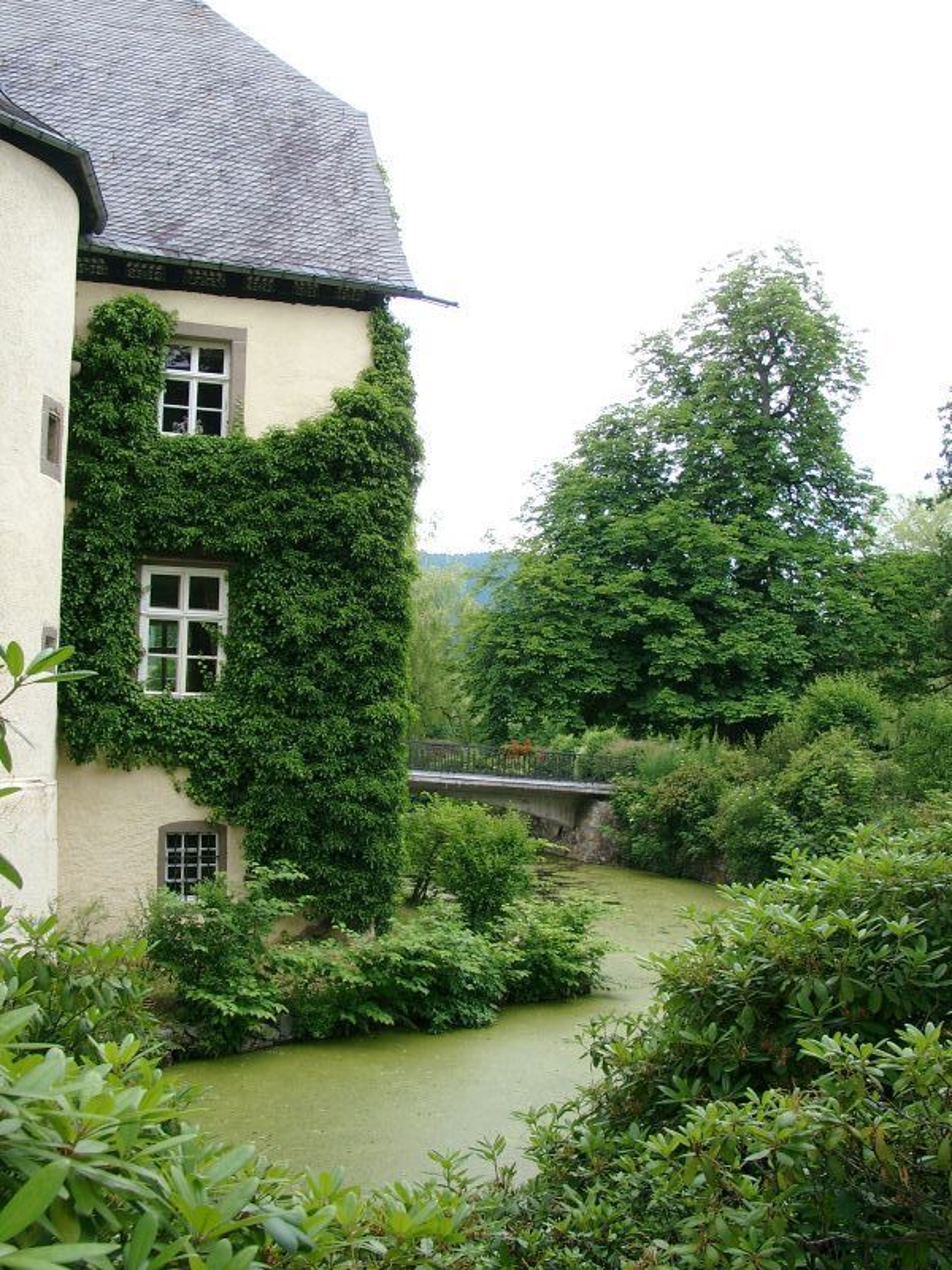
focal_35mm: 34
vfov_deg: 54.0
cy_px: 635
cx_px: 476
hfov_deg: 41.8
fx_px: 1247
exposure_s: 1/128
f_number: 4
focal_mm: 7.13
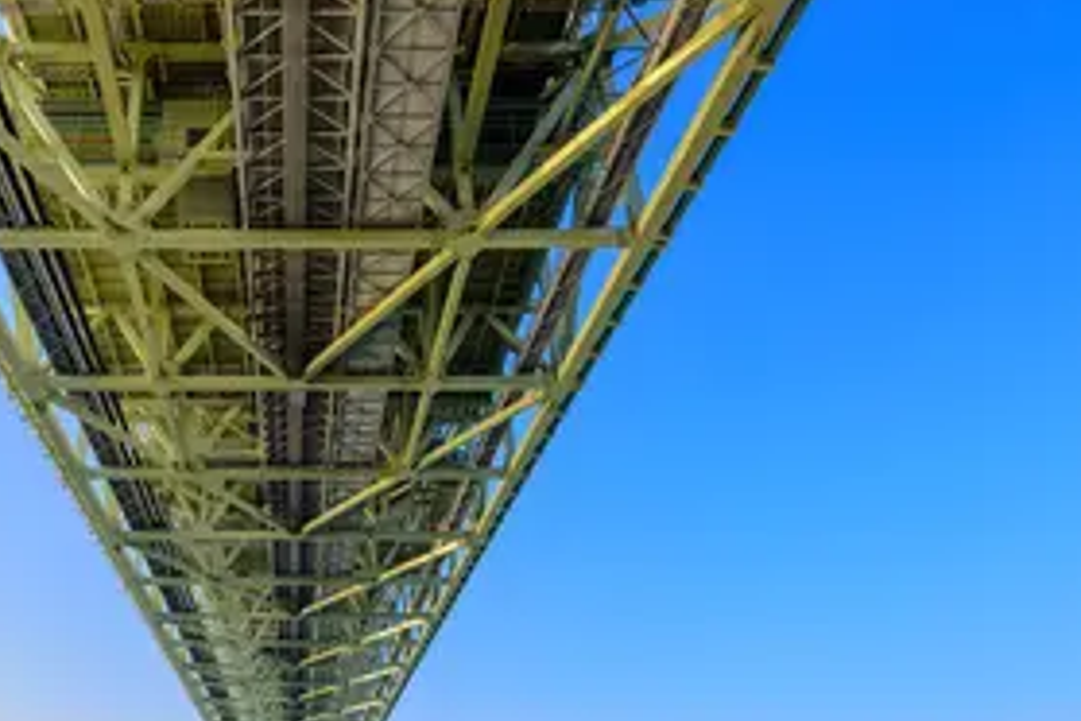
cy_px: 473
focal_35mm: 27
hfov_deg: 64.6
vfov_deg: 47.3
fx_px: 811
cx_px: 314
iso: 64
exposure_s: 1/100
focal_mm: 16
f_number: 8
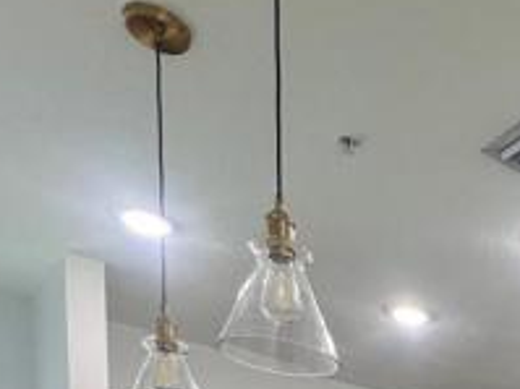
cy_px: 697
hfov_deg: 33.2
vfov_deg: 21.1
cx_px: 622
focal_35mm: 47
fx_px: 706
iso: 125
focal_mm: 1.57
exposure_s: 1/60
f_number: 1.8
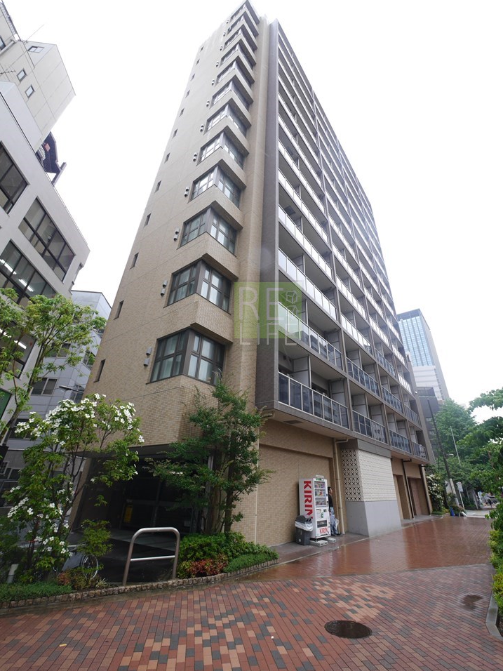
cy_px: 316
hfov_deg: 81.6
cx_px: 268
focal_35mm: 15
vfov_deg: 98.1
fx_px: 291
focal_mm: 7
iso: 160
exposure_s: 1/160
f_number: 4.5
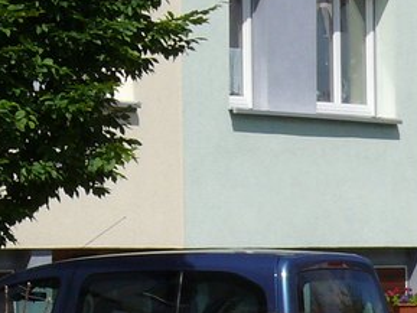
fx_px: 3965
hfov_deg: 6.0
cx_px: 253
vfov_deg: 4.5
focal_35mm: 329
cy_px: 444
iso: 100
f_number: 7.1
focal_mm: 14.4
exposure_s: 1/500
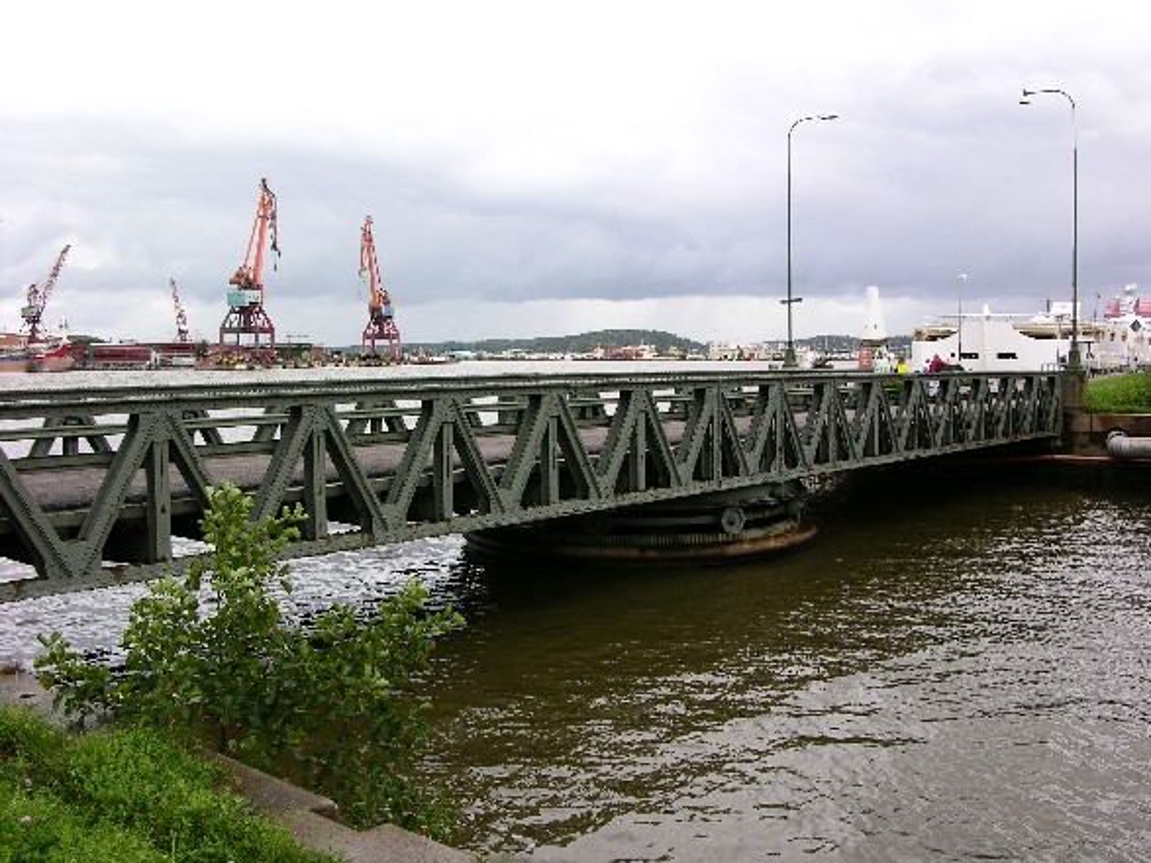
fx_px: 1164
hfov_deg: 52.6
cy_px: 432
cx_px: 576
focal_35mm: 35
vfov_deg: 40.7
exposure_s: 1/60.6
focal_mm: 8.9
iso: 50
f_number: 5.6
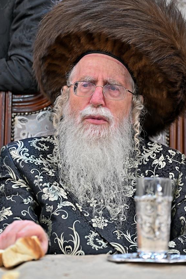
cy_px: 130
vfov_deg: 14.9
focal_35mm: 138
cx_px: 89
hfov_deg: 9.9
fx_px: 1069
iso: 640
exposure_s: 1/160
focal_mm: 115
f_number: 4
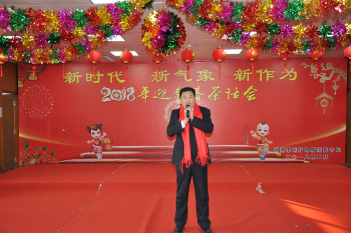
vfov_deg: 35.4
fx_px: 365
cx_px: 176
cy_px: 116
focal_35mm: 38
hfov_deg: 51.4
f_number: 4
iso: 800
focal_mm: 25
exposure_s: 1/60
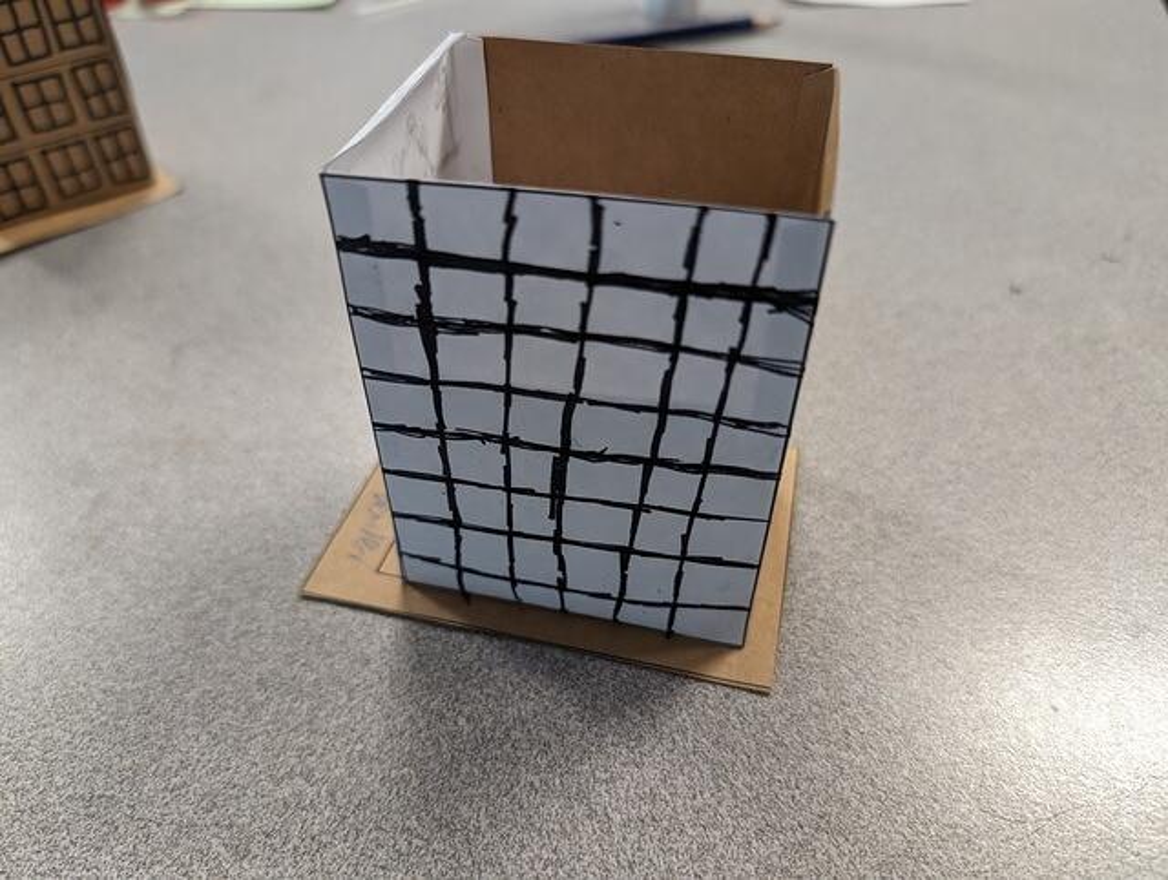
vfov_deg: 56.9
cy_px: 440
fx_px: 811
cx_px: 584
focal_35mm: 24
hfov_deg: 71.5
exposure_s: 1/120
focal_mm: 6.9
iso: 713
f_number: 1.68
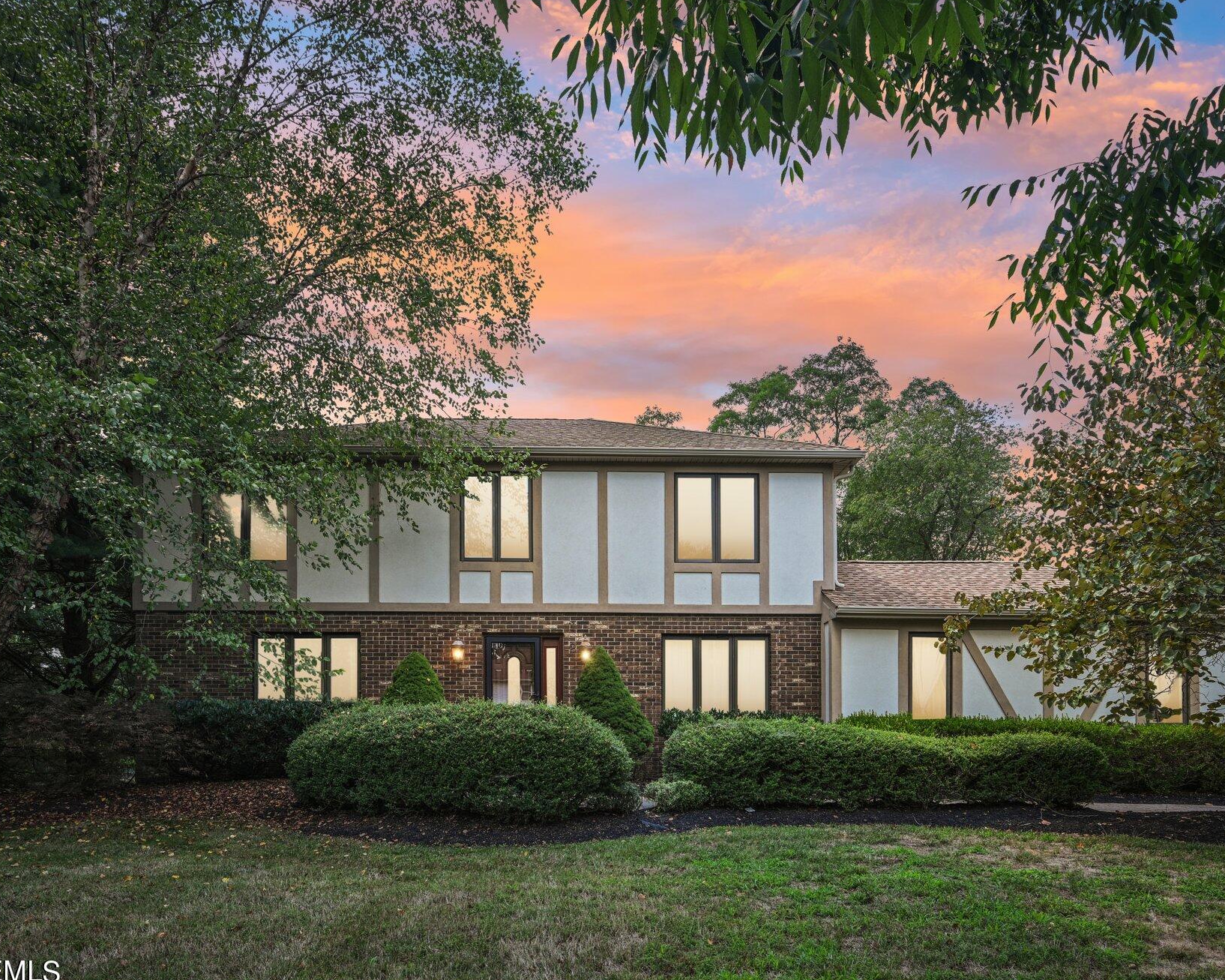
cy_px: 506
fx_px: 725
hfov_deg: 80.3
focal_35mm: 20
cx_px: 589
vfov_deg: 68.1
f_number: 8
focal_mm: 17
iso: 400
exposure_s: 1/125
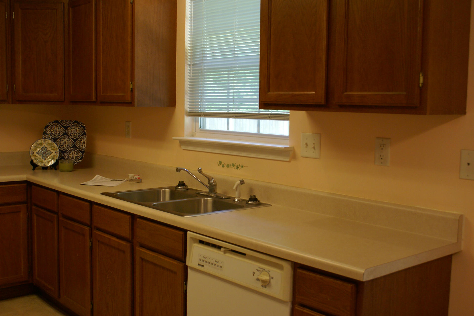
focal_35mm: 39
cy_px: 158
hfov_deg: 49.6
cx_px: 237
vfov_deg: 34.2
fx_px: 513
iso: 200
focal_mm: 26
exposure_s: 1/50
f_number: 4.5
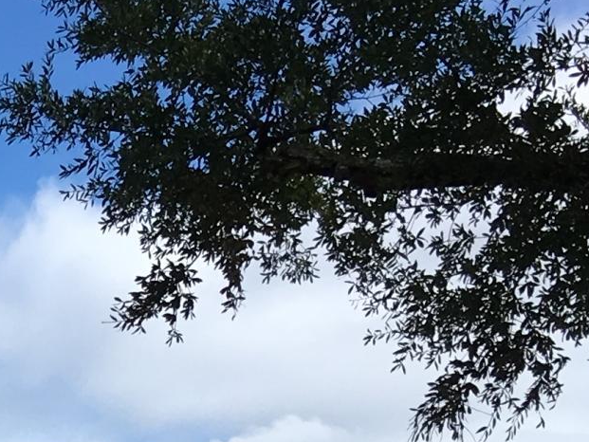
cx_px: -515
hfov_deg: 12.7
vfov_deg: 9.6
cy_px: 986
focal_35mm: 140
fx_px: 2383
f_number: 2.2
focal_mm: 4.15
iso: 25
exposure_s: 1/1282
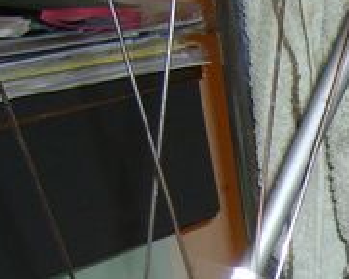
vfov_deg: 10.7
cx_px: 529
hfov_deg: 13.2
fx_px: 1416
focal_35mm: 137
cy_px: 466
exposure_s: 1/45
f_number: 2.8
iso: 100
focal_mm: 5.8
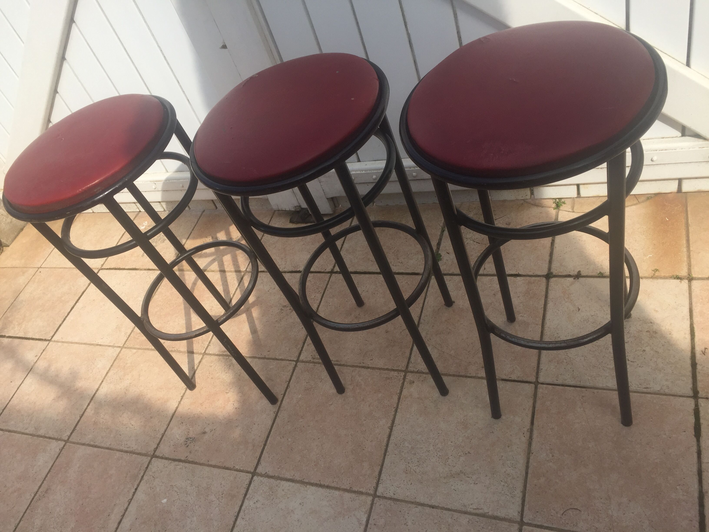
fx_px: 594
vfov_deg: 48.2
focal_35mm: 29
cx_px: 354
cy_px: 266
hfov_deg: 61.7
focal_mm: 4.15
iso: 32
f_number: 2.2
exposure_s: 1/1883
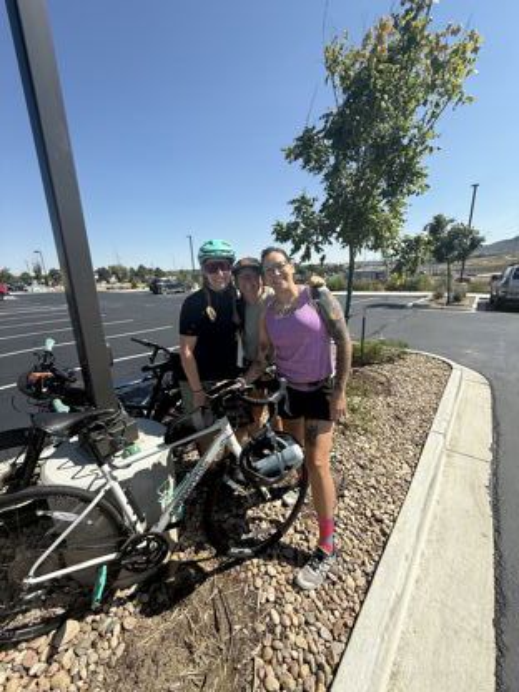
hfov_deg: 85.7
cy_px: 346
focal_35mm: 14
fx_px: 280
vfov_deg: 102.1
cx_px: 260
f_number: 2.2
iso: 50
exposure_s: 1/1068
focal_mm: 2.22
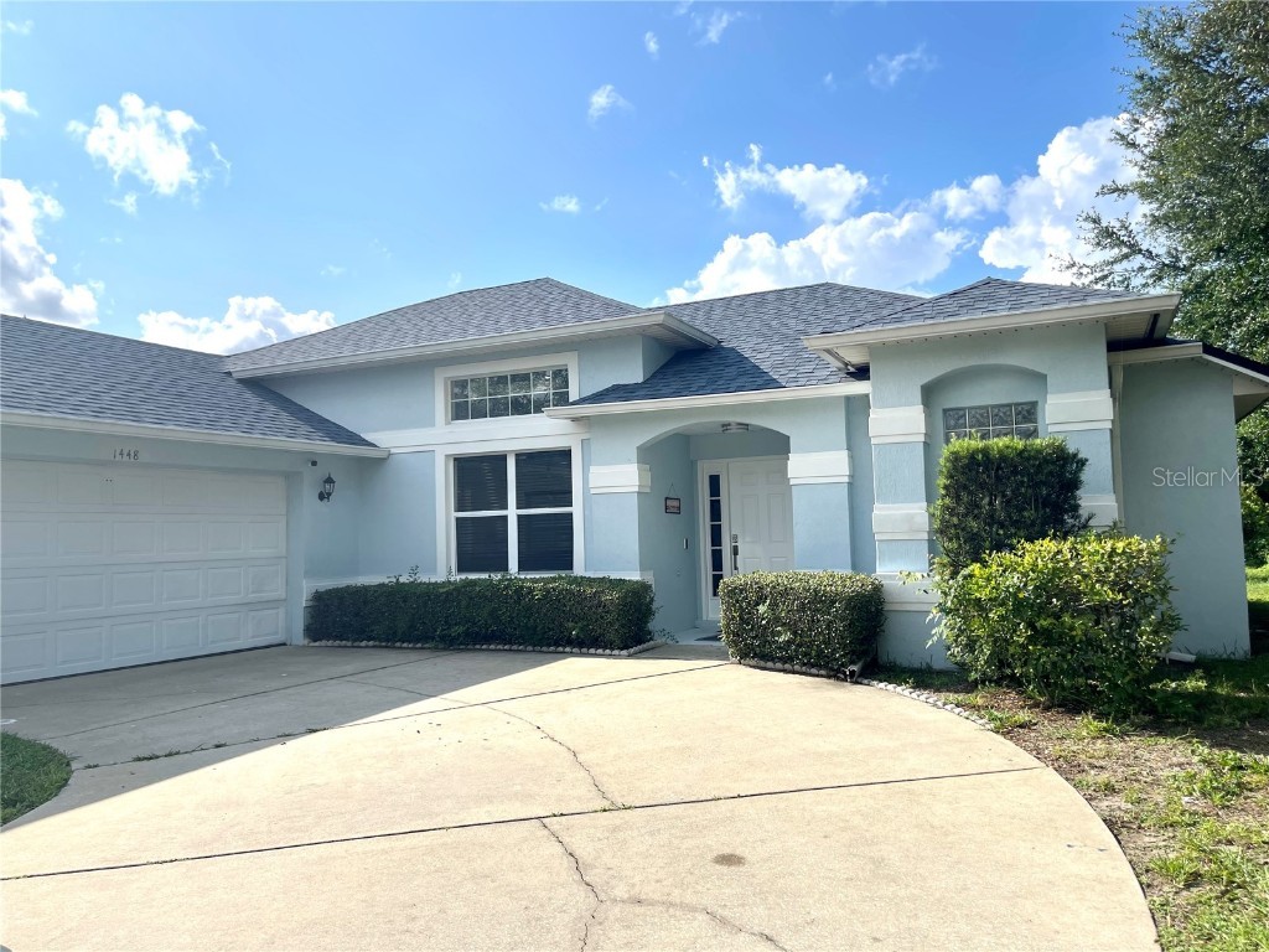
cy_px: 476
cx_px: 634
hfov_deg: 67.3
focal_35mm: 26
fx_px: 953
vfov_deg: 53.1
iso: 32
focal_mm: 5.1
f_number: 1.6
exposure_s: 1/4902
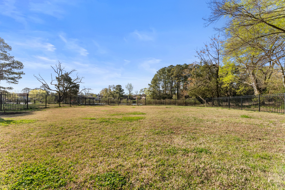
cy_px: 95
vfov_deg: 81.3
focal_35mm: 14
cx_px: 142
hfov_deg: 104.2
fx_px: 111
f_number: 9
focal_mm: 14
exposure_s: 1/250
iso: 100
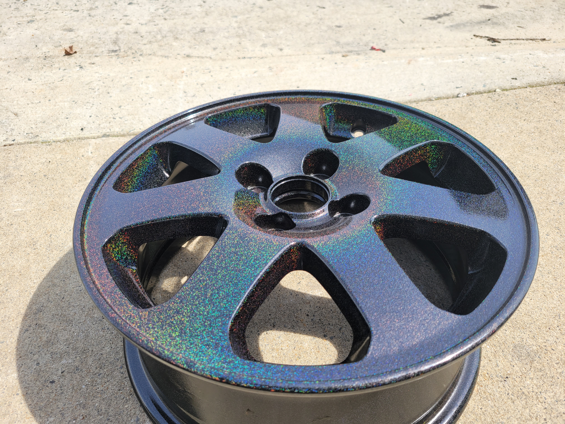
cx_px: 282
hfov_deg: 67.3
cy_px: 212
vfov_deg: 53.1
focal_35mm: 26
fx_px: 424
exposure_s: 1/1148
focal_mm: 5.4
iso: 40
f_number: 1.8
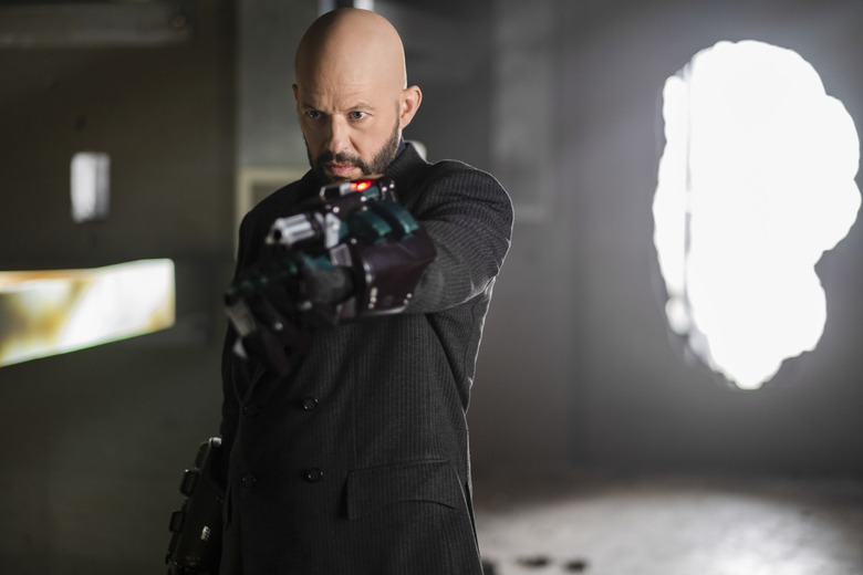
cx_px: 432
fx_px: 2014
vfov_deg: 16.3
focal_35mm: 84
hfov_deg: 24.2
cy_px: 288
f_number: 1.2
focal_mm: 56
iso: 320
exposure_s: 1/60
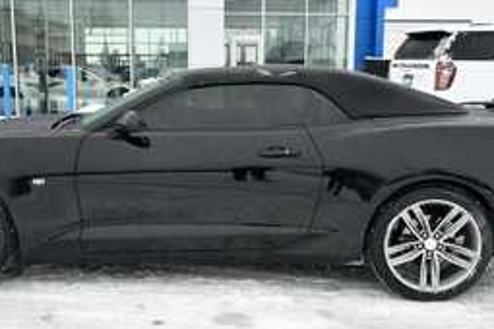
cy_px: 181
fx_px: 645
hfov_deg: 41.9
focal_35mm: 47
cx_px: 234
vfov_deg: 28.6
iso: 220
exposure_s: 1/250
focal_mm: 20
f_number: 5.6
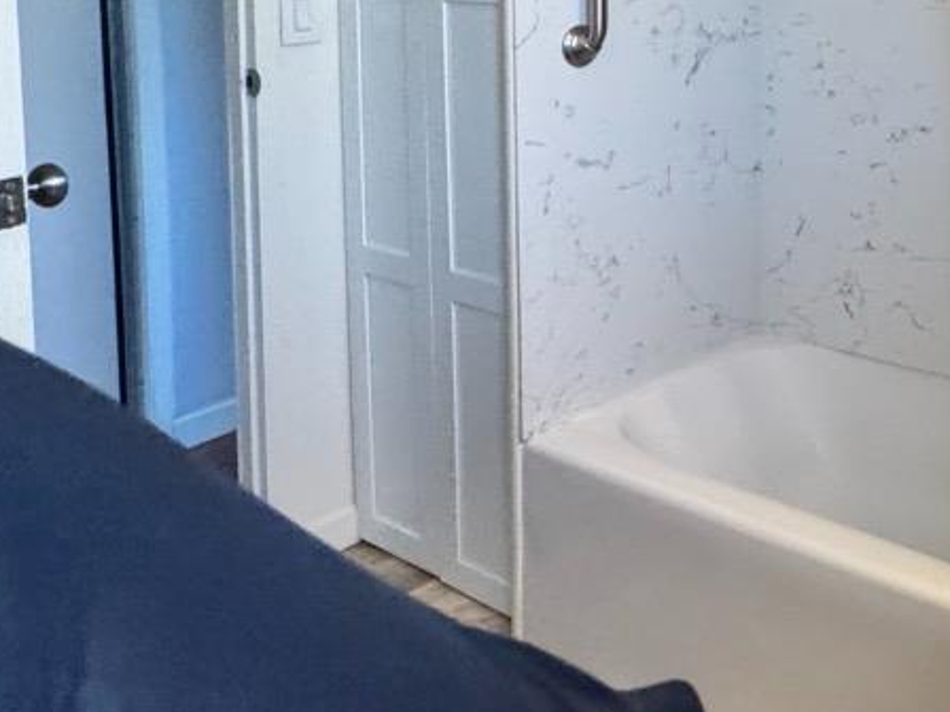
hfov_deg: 39.7
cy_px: -4
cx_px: 1003
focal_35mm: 40
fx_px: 1098
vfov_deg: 32.9
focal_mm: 2.22
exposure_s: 1/60
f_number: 2.2
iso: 800
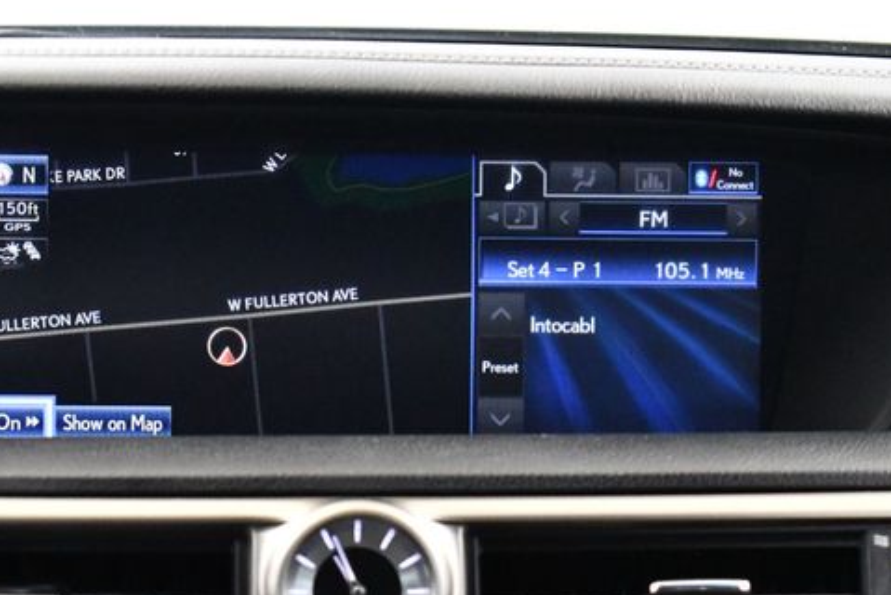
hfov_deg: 14.7
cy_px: 348
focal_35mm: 139
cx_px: 320
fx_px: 3442
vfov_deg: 9.9
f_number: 5.6
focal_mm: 52
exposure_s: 1/60
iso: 8000
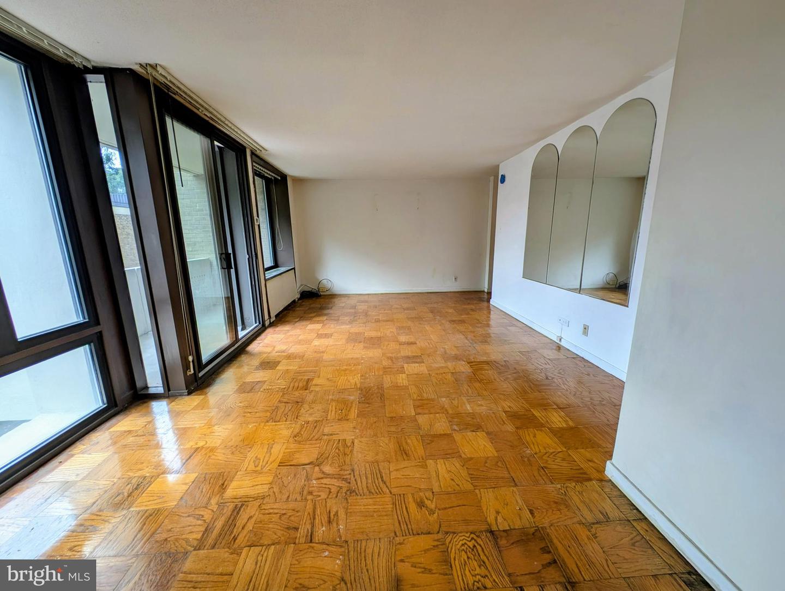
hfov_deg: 110.5
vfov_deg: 94.6
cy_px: 296
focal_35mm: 12
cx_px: 392
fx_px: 272
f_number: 1.95
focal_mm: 2.23
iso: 41
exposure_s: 1/203
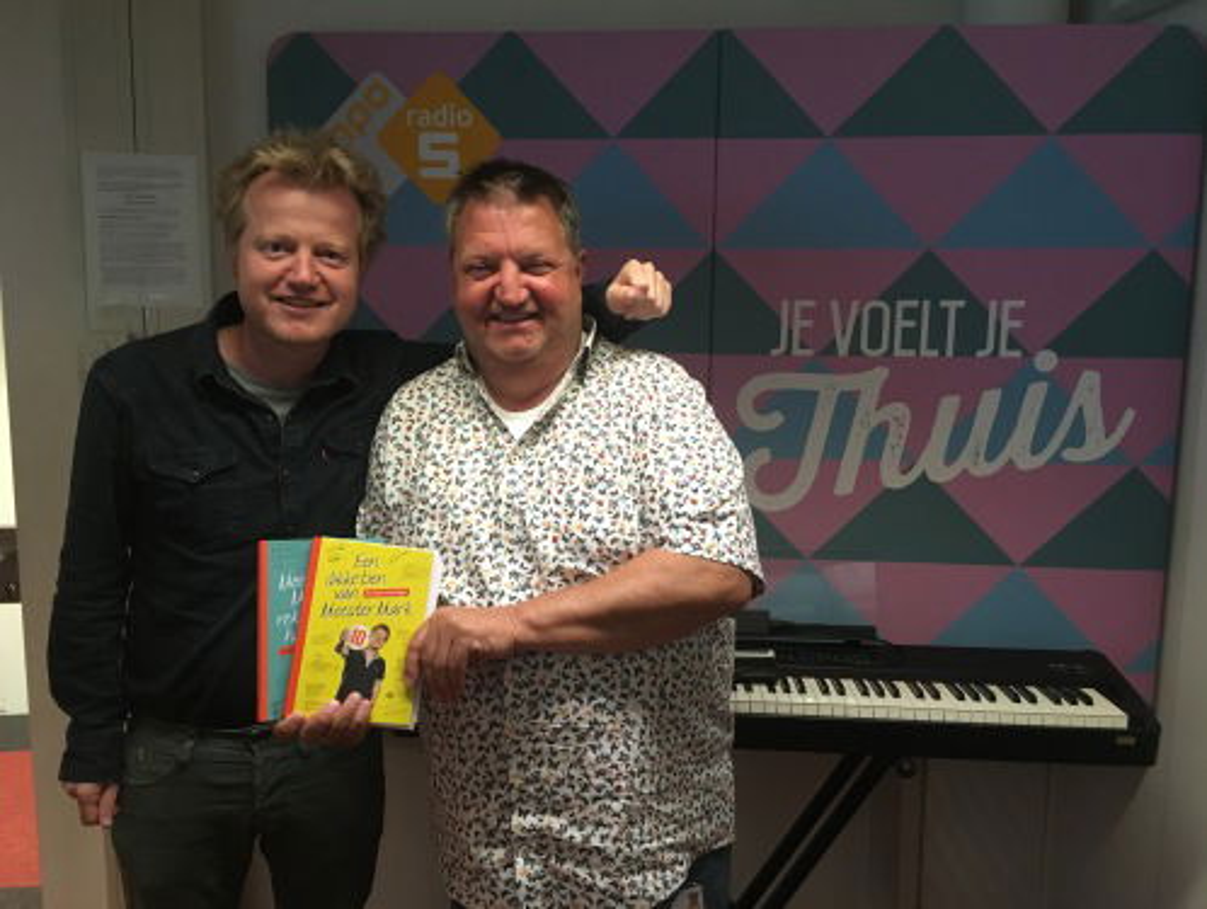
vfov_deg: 48.3
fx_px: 1013
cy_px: 454
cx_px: 604
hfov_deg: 61.6
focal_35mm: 29
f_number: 2.2
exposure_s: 1/25
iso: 200
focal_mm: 4.15
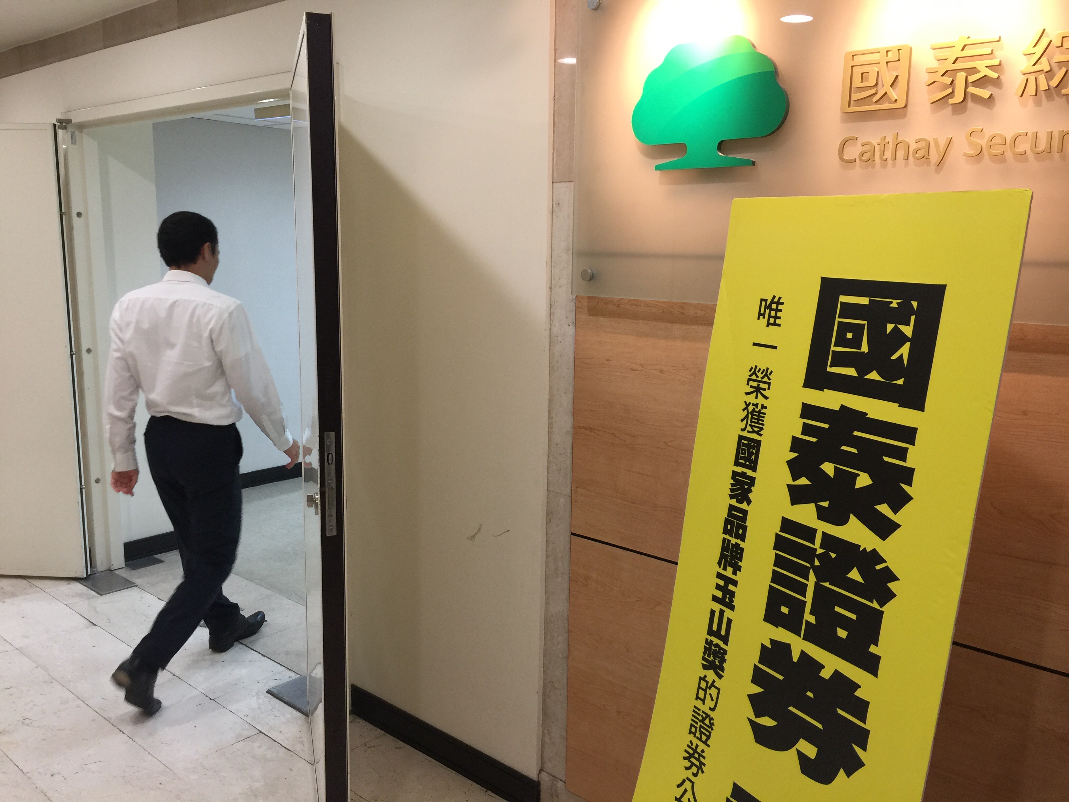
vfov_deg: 48.2
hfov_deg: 61.7
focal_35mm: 29
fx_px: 896
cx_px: 534
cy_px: 401
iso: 40
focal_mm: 4.15
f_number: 2.2
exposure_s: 1/30
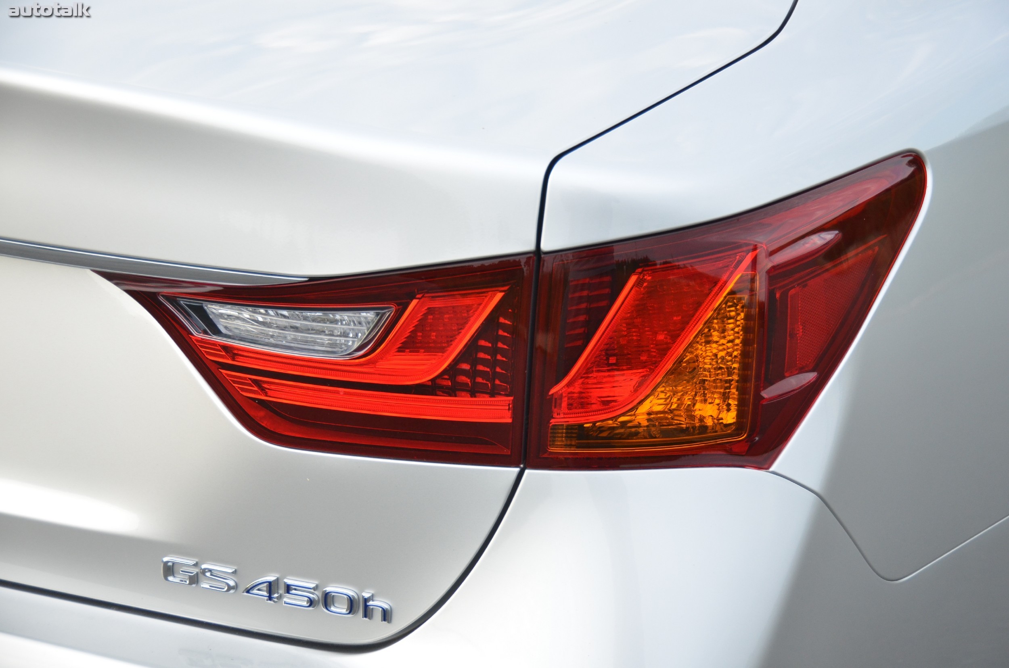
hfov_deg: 24.7
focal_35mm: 82
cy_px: 334
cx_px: 504
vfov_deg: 16.5
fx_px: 2308
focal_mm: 55
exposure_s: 1/500
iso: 800
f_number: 4.8
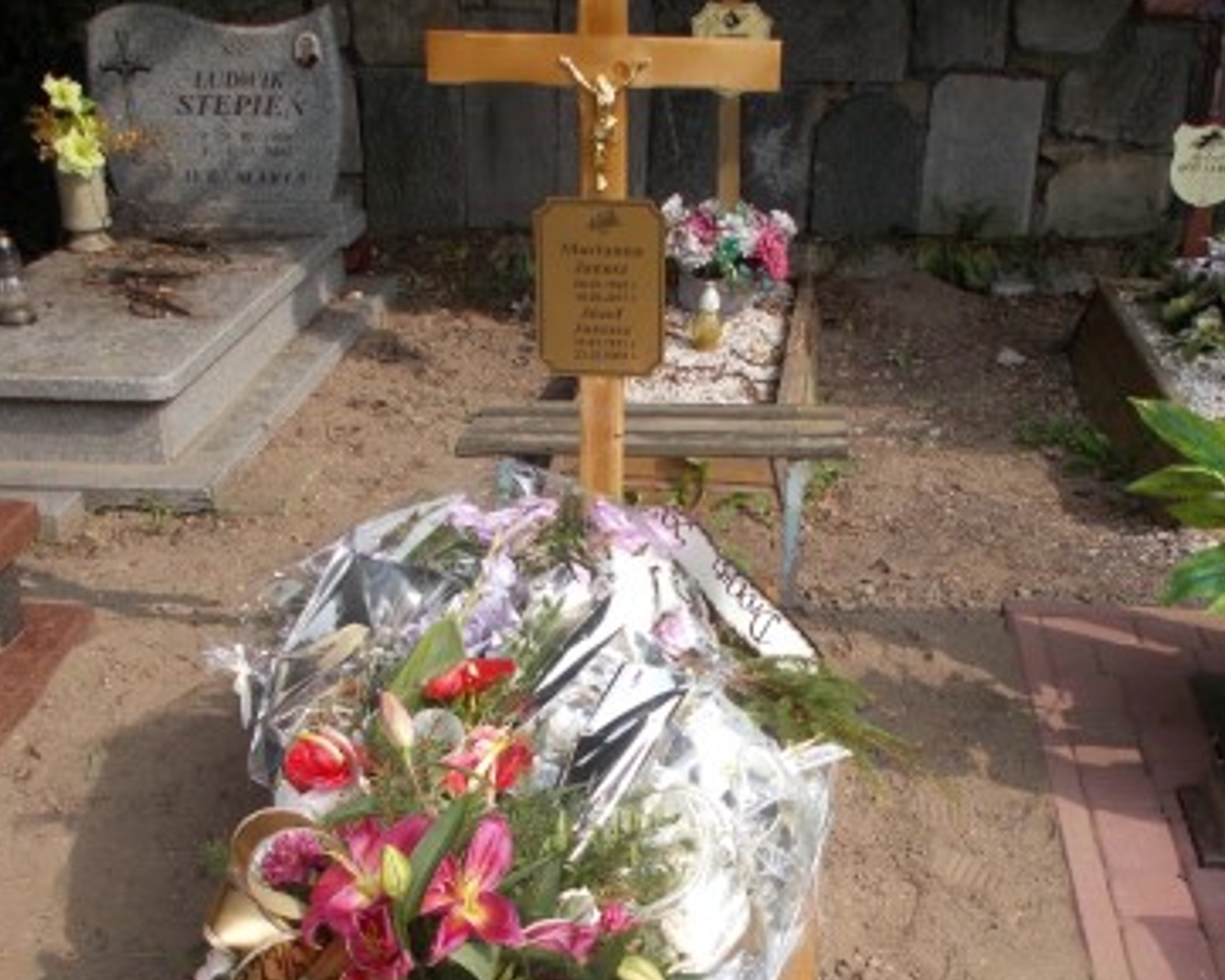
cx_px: 628
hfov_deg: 41.1
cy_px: 624
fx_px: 1632
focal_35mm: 45
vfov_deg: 33.3
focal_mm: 4.6
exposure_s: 1/640
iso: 80
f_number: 3.2
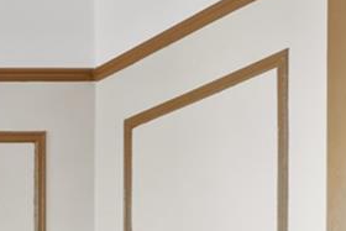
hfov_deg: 12.5
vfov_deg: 10.9
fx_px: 1160
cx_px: -529
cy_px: 359
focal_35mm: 121
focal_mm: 16.5
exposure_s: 4
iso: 250
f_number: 9
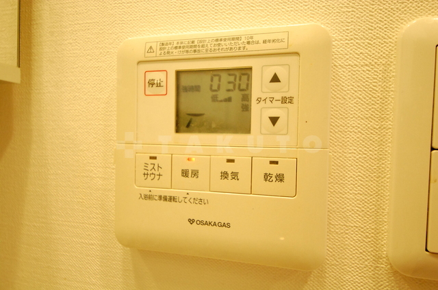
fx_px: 291
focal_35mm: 24
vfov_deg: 52.9
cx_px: 219
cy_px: 145
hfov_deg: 73.8
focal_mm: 16
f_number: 5.6
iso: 1600
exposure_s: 1/20
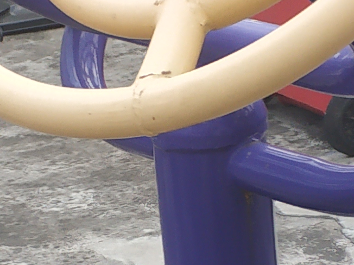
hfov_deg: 11.8
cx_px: 183
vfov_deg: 8.9
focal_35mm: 167
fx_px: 1707
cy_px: 203
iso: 100
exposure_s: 1/404
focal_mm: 3.82
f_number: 1.8
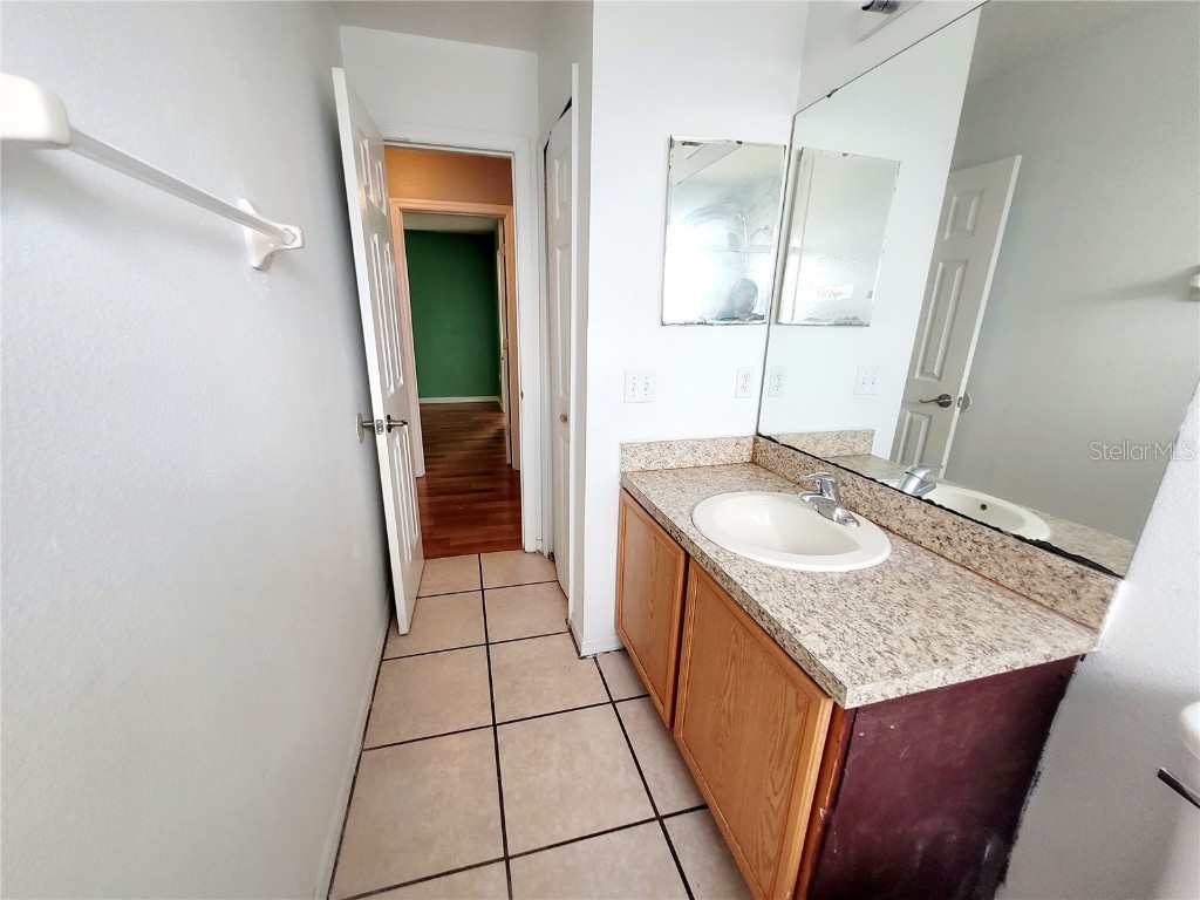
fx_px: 451
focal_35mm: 13
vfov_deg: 89.9
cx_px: 600
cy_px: 450
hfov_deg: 106.2
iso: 125
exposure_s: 1/60.2
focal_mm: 1.74
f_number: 2.2
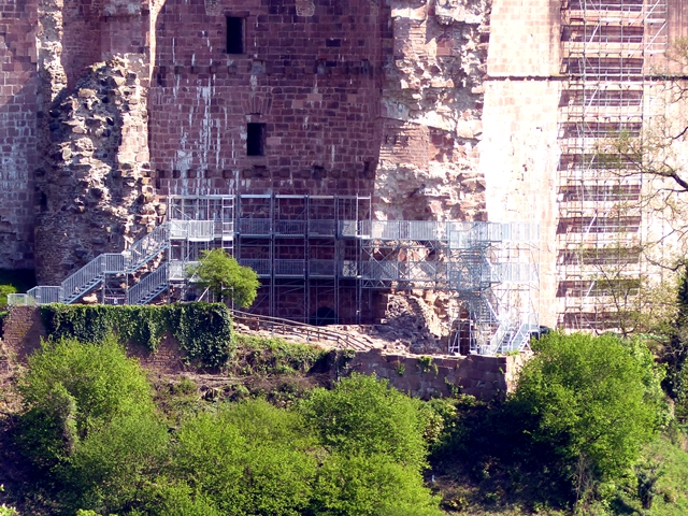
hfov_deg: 3.6
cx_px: 344
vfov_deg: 2.7
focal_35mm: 558
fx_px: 11090
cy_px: 258
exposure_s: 1/500
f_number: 4
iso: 160
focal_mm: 100.5
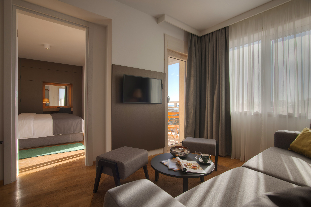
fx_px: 147
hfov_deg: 93.3
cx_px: 156
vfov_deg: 70.4
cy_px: 104
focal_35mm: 17
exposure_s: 1/60
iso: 200
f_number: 7.1
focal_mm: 17
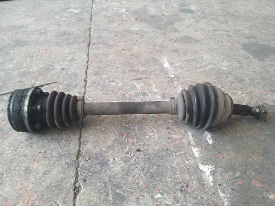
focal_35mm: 27
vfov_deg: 51.4
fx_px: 214
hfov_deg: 65.3
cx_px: 138
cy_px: 103
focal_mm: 3.93
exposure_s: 1/50
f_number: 1.7
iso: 80
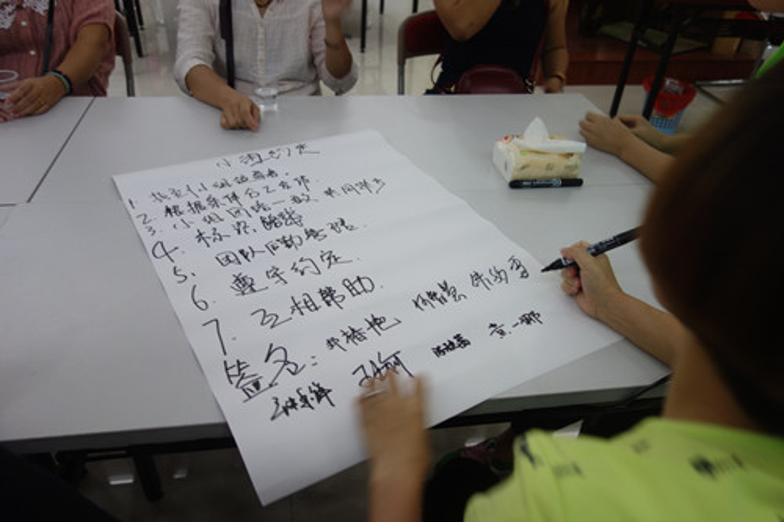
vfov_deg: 46.4
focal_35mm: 28
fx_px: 610
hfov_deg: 65.5
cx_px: 392
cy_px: 261
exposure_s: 1/40
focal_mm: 10.4
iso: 125
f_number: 1.8
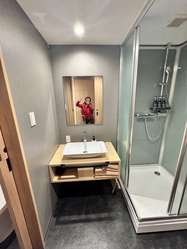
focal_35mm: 14
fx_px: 101
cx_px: 94
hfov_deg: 85.7
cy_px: 124
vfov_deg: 102.1
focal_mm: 2.22
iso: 500
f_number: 2.2
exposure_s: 1/60
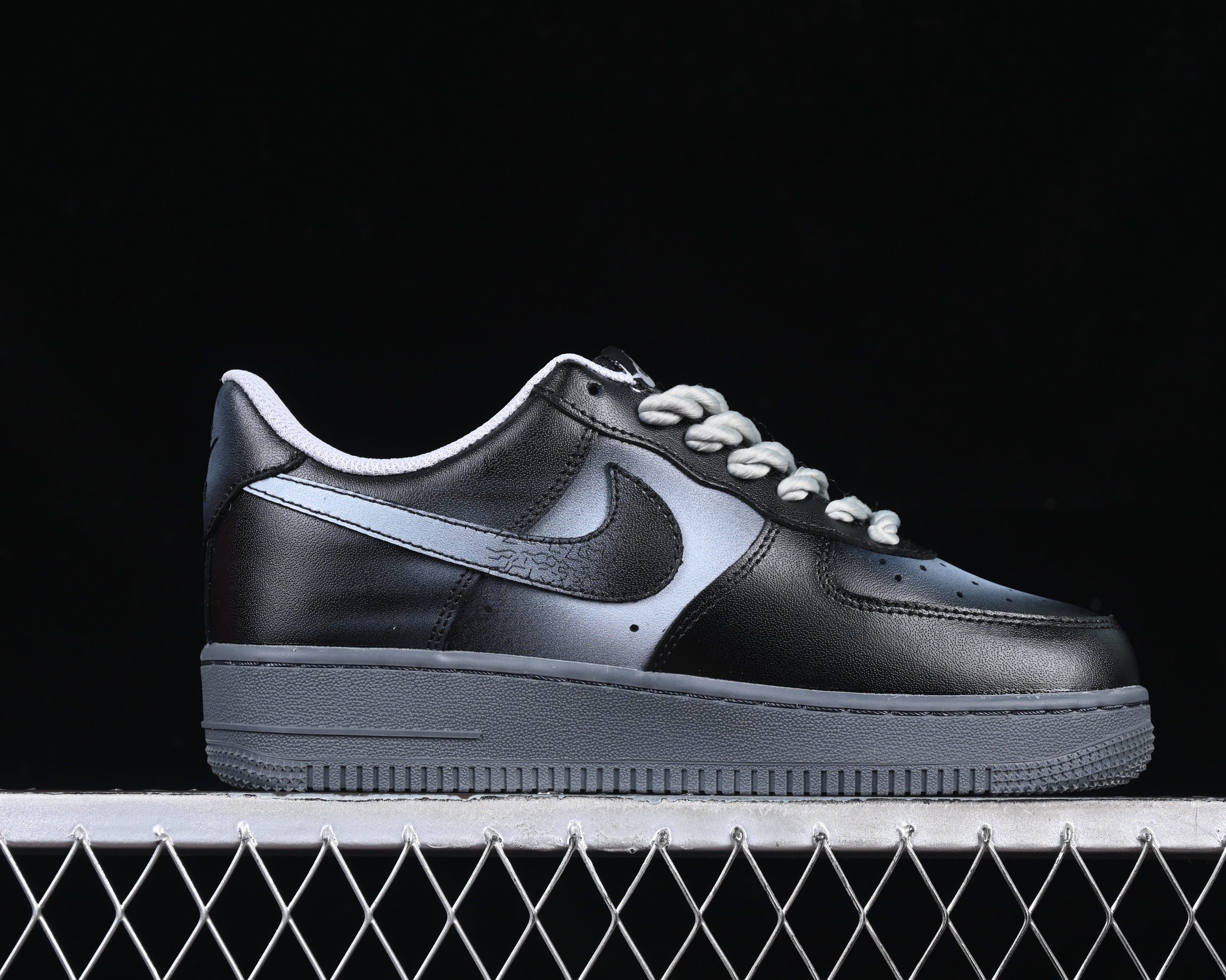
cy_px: 487
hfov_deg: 22.5
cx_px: 660
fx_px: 3084
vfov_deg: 18.1
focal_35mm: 85
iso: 160
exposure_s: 1/60
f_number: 6.3
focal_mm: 50
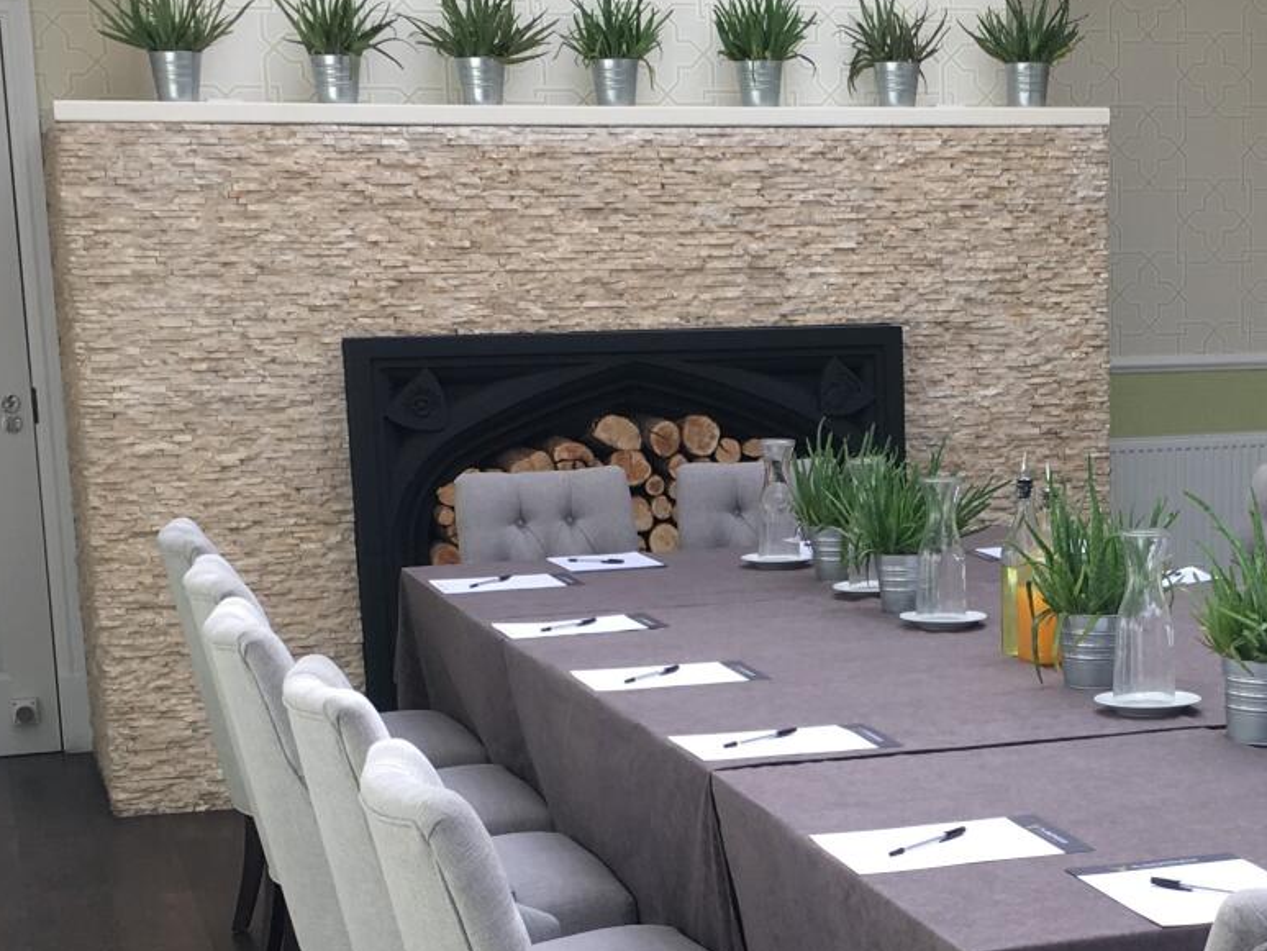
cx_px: 1333
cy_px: 864
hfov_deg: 28.4
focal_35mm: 63
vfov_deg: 22.7
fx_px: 2306
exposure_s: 1/100
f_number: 2.2
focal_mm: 4.15
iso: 25
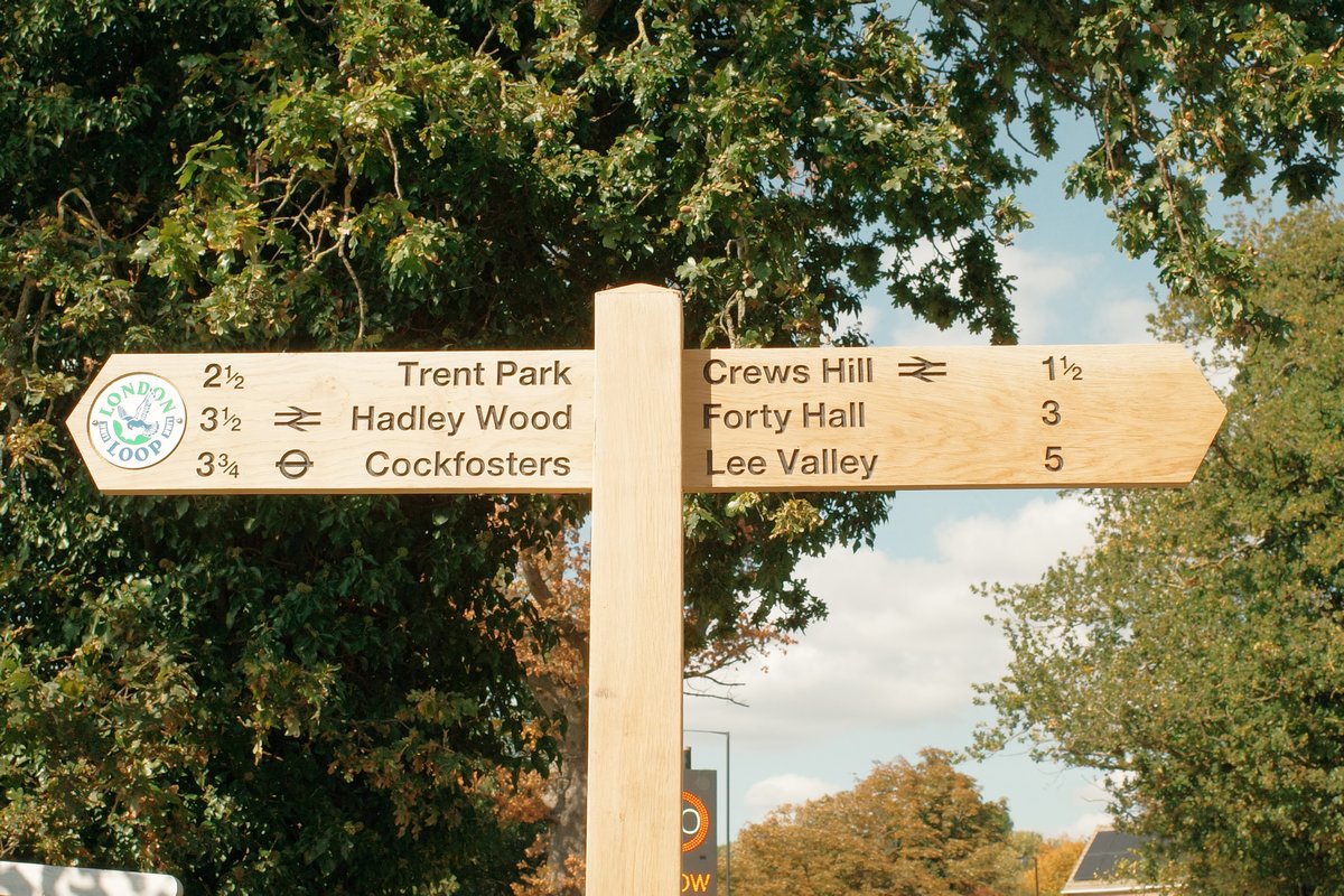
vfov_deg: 27.0
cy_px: 448
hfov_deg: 39.6
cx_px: 672
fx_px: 1867
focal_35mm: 50
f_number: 5.6
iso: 200
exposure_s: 1/800
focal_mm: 18.3
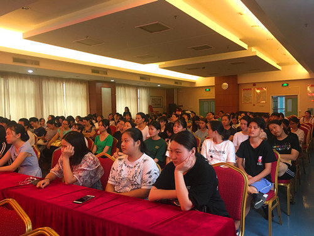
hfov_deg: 61.7
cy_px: 118
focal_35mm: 29
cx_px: 157
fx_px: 263
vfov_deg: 48.2
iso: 160
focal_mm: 4.15
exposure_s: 1/33
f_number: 2.2
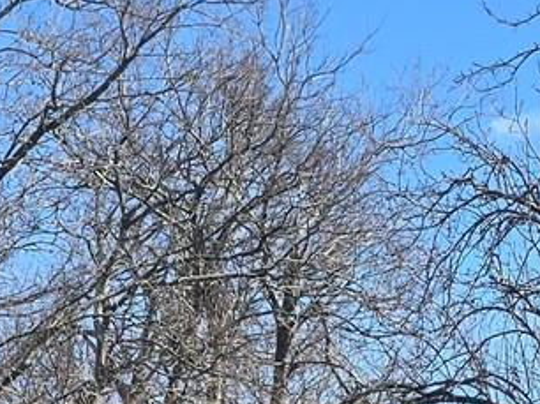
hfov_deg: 12.7
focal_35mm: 154
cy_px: 1016
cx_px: 545
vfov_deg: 8.6
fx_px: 2400
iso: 12
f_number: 1.7
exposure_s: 1/574
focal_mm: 6.3
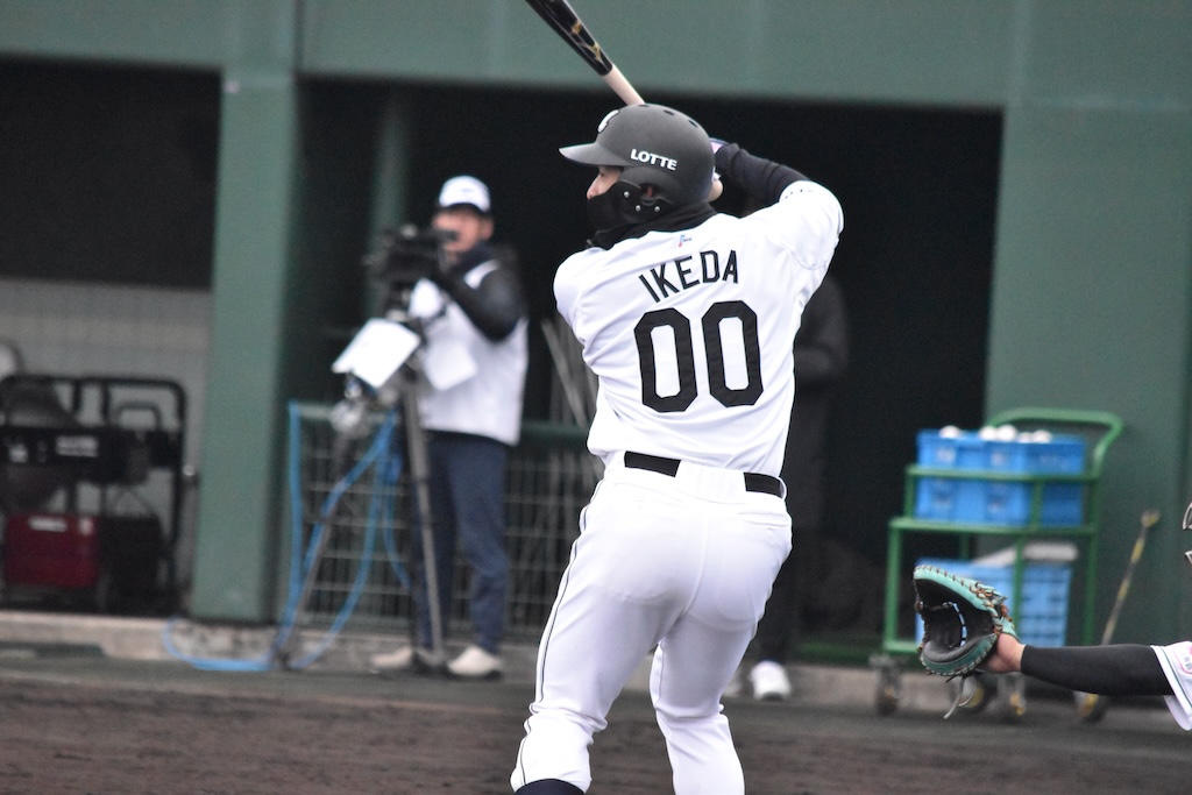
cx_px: 596
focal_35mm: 450
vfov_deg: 3.1
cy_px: 398
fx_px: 14901
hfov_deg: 4.6
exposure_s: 1/3200
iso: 10000
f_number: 7.1
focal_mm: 300
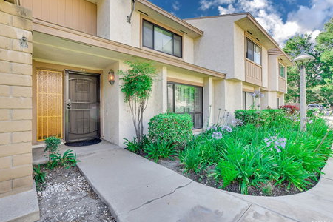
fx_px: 148
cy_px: 110
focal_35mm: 16
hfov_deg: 96.7
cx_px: 170
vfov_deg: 73.7
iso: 1250
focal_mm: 10
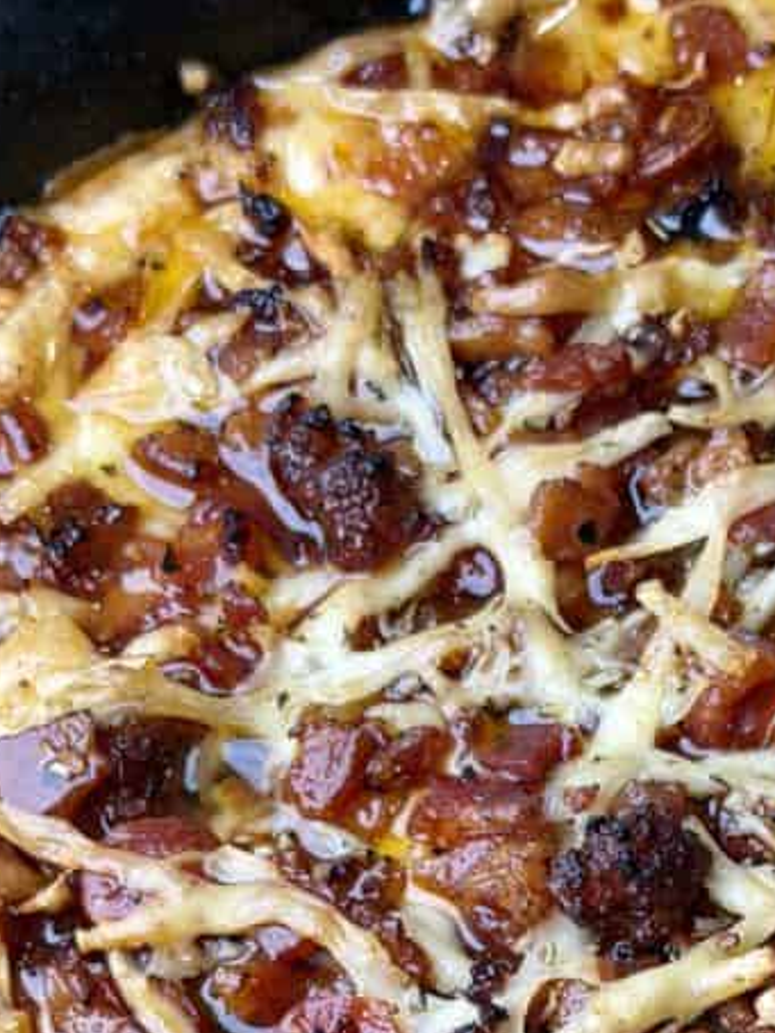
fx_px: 3225
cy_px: 1051
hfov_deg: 13.5
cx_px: 764
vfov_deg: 17.7
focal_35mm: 108
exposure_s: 1/139
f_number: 1.78
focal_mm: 6.76
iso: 50
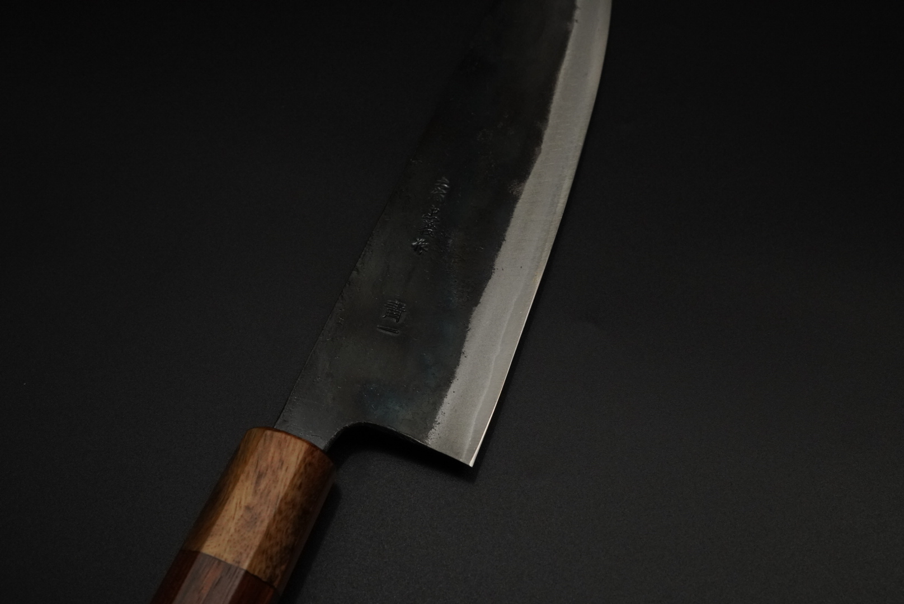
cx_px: 452
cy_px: 302
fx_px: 980
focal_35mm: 39
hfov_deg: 49.5
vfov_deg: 34.3
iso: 2000
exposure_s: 1/160
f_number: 9
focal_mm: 26
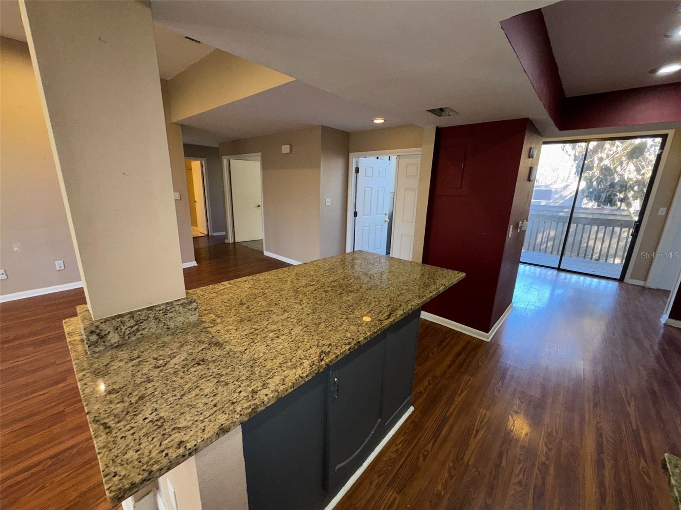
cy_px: 255
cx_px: 340
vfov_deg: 85.7
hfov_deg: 102.1
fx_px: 275
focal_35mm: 14
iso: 100
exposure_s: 1/60
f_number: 2.2
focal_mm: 2.22
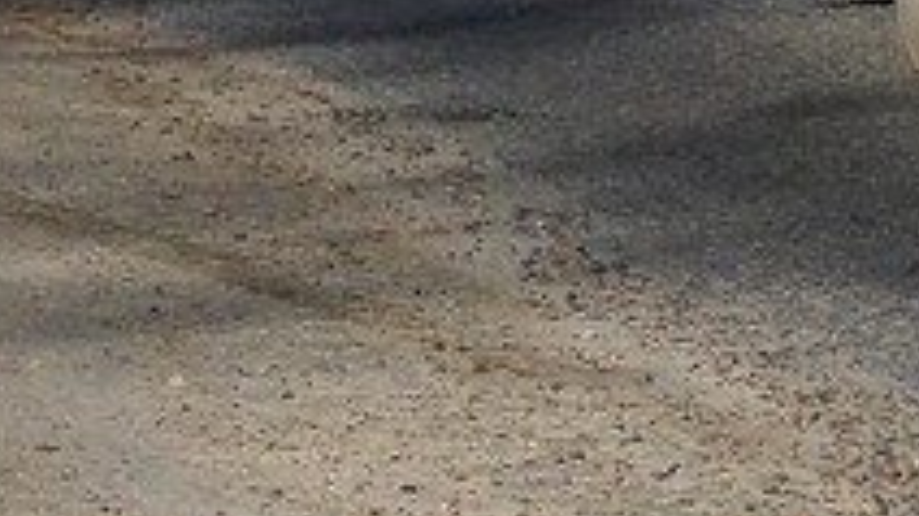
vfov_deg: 2.7
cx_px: 2014
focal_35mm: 438
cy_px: -737
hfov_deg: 4.8
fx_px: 10668
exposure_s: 1/1600
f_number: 4.1
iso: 160
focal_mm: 14.2
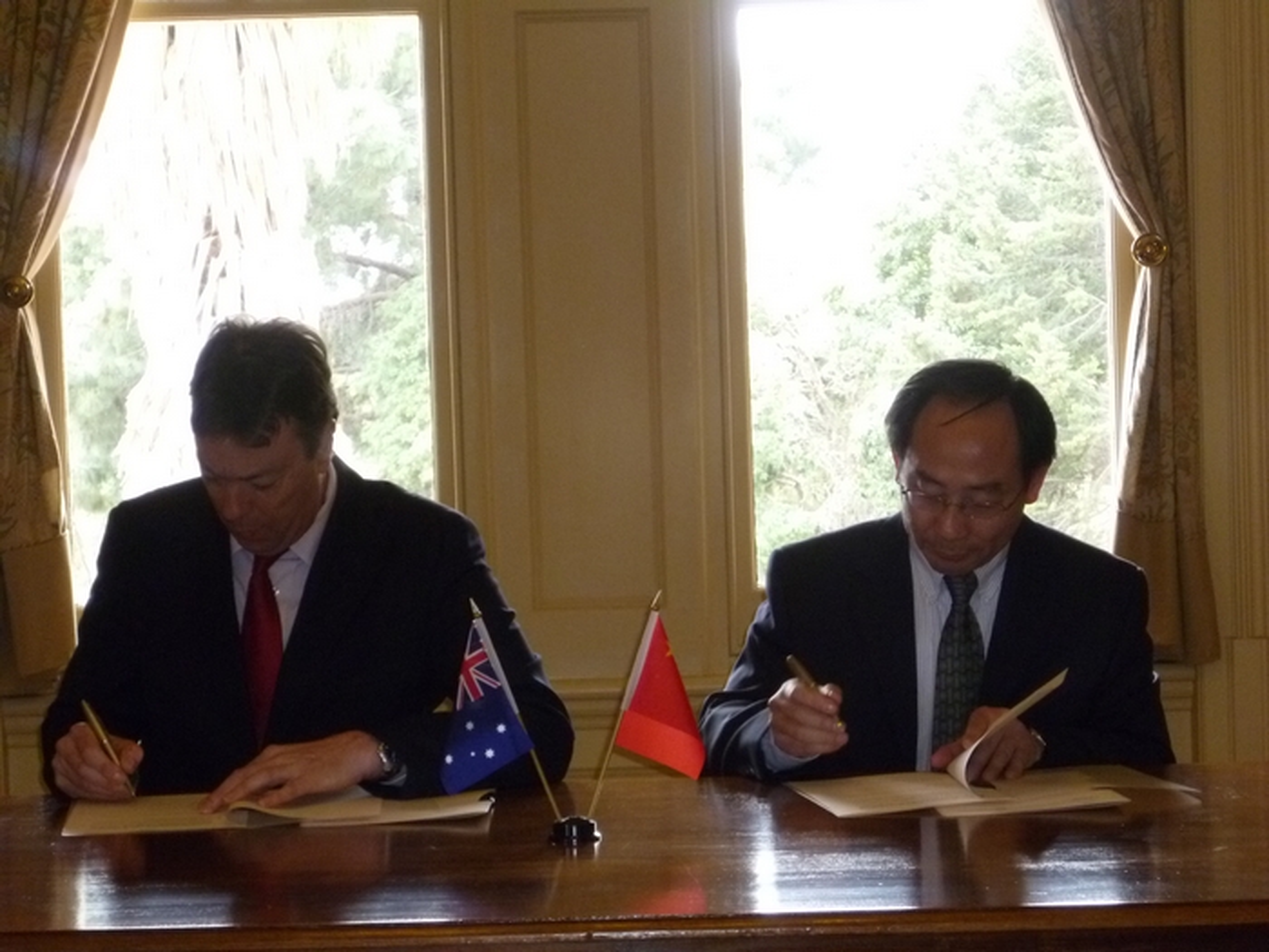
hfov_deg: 19.4
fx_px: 3703
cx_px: 634
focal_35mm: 101
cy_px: 476
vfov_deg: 14.6
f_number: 5.6
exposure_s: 1/50
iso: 400
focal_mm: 18
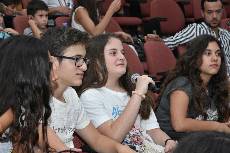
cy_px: 76
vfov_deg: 9.3
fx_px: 939
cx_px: 115
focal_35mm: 147
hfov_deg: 14.0
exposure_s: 1/160
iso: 1600
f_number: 11
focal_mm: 98
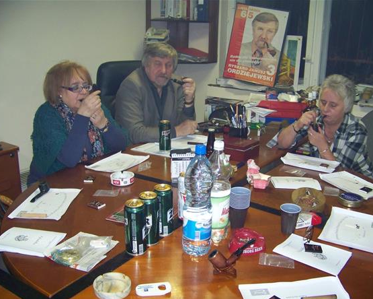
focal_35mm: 38
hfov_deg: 47.9
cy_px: 151
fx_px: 419
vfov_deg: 39.2
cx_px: 184
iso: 200
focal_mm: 5.85
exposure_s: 1/30
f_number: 2.8
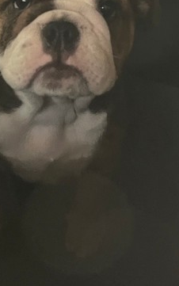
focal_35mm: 74
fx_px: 577
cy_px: 21
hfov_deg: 17.6
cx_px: 91
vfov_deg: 26.8
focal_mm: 5.1
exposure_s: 1/30
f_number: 1.6
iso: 800
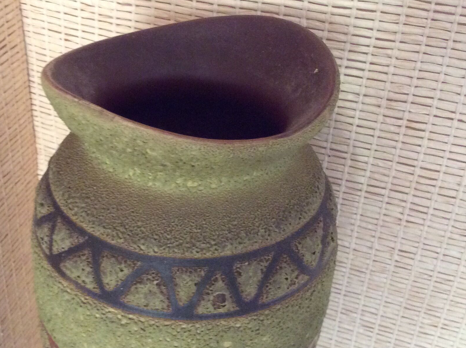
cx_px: 180
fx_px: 699
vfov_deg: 27.9
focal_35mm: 52
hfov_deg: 36.7
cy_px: 148
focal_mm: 3.3
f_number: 2.4
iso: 320
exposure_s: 1/25
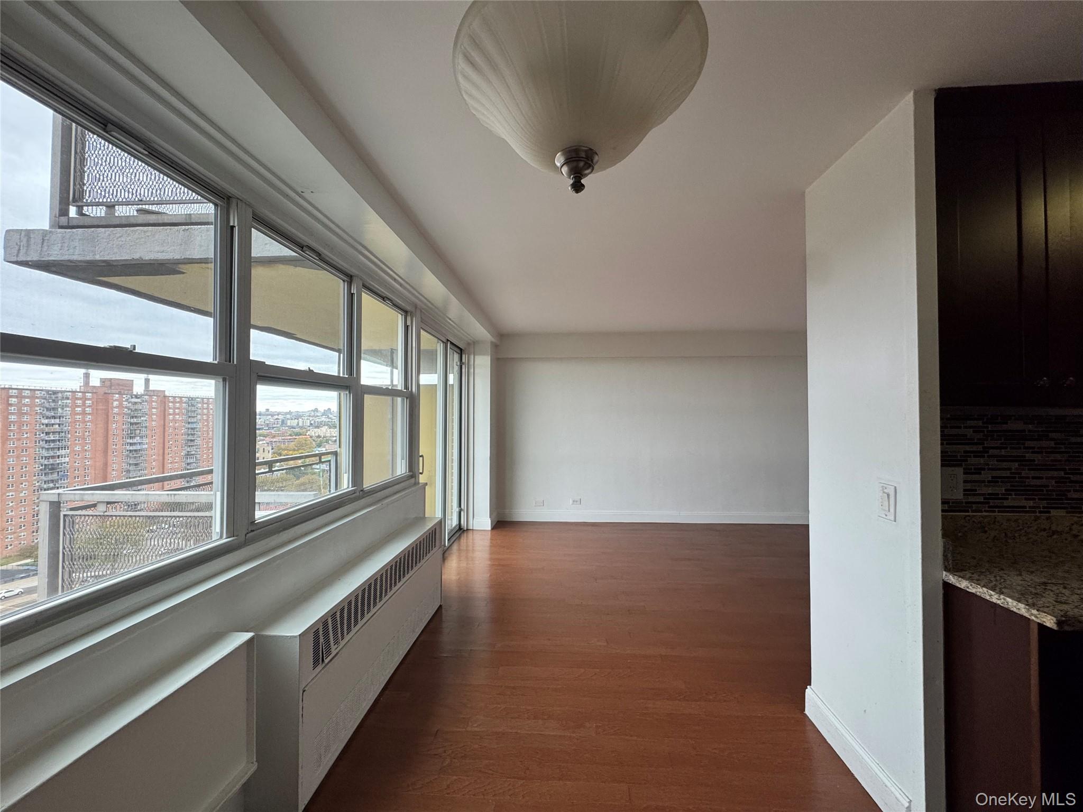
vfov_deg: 85.7
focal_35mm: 14
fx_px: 438
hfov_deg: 102.1
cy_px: 406
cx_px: 542
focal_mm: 2.22
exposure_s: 1/120
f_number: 2.2
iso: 200
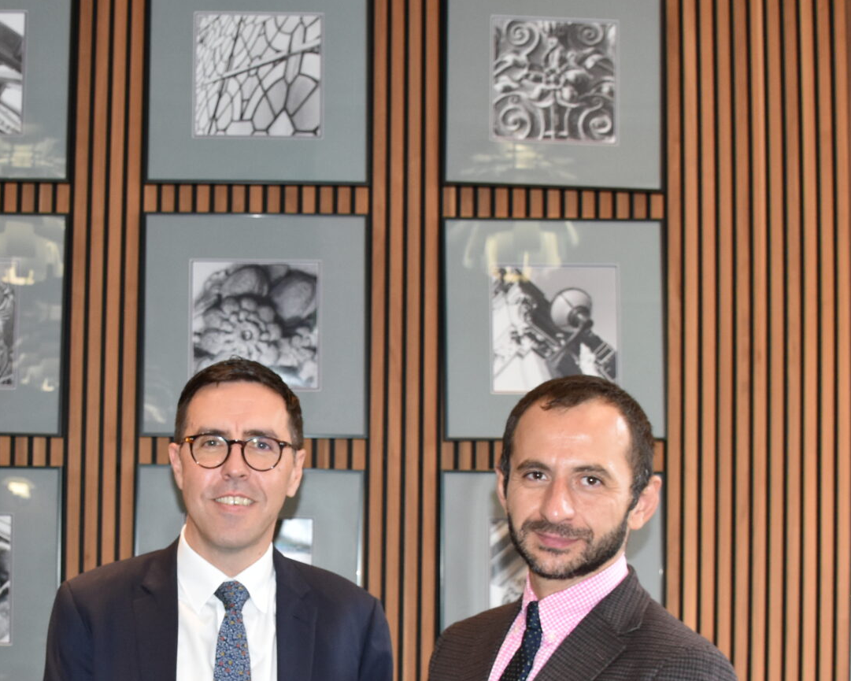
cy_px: 548
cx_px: 262
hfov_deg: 31.1
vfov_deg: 25.0
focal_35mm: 60
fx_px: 1511
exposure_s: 1/60
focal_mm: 18
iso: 1000
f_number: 3.5
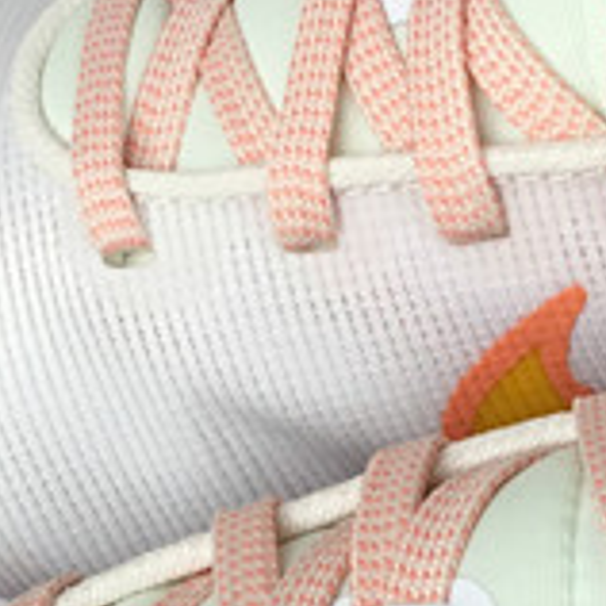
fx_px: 3090
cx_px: 629
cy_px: 570
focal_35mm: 156
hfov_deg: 11.1
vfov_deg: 11.1
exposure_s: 1/166
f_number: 2.4
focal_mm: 3.3
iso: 25
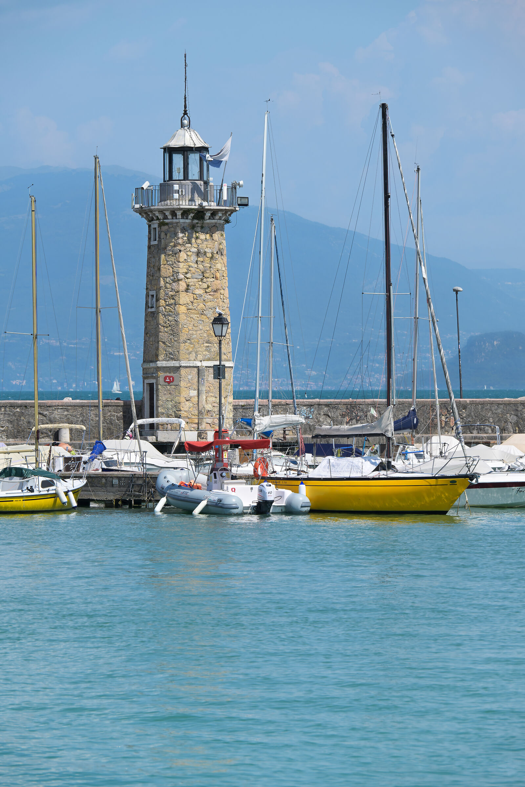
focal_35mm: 190
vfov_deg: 10.8
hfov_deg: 7.2
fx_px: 4156
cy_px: 394
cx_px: 262
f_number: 10
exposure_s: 1/250
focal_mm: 190
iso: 100
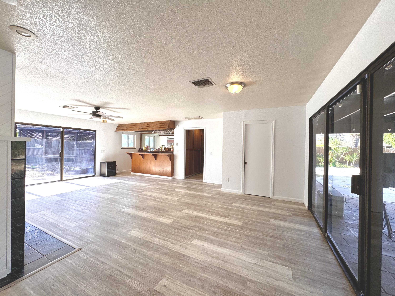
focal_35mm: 14
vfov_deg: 85.7
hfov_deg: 102.1
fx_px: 160
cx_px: 198
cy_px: 148
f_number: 2.2
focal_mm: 2.22
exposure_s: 1/120
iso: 64
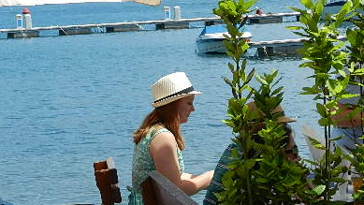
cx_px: 297
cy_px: 73
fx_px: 1834
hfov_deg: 11.3
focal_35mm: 190
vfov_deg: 6.4
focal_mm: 19.1
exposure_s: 1/800
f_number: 5
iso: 160
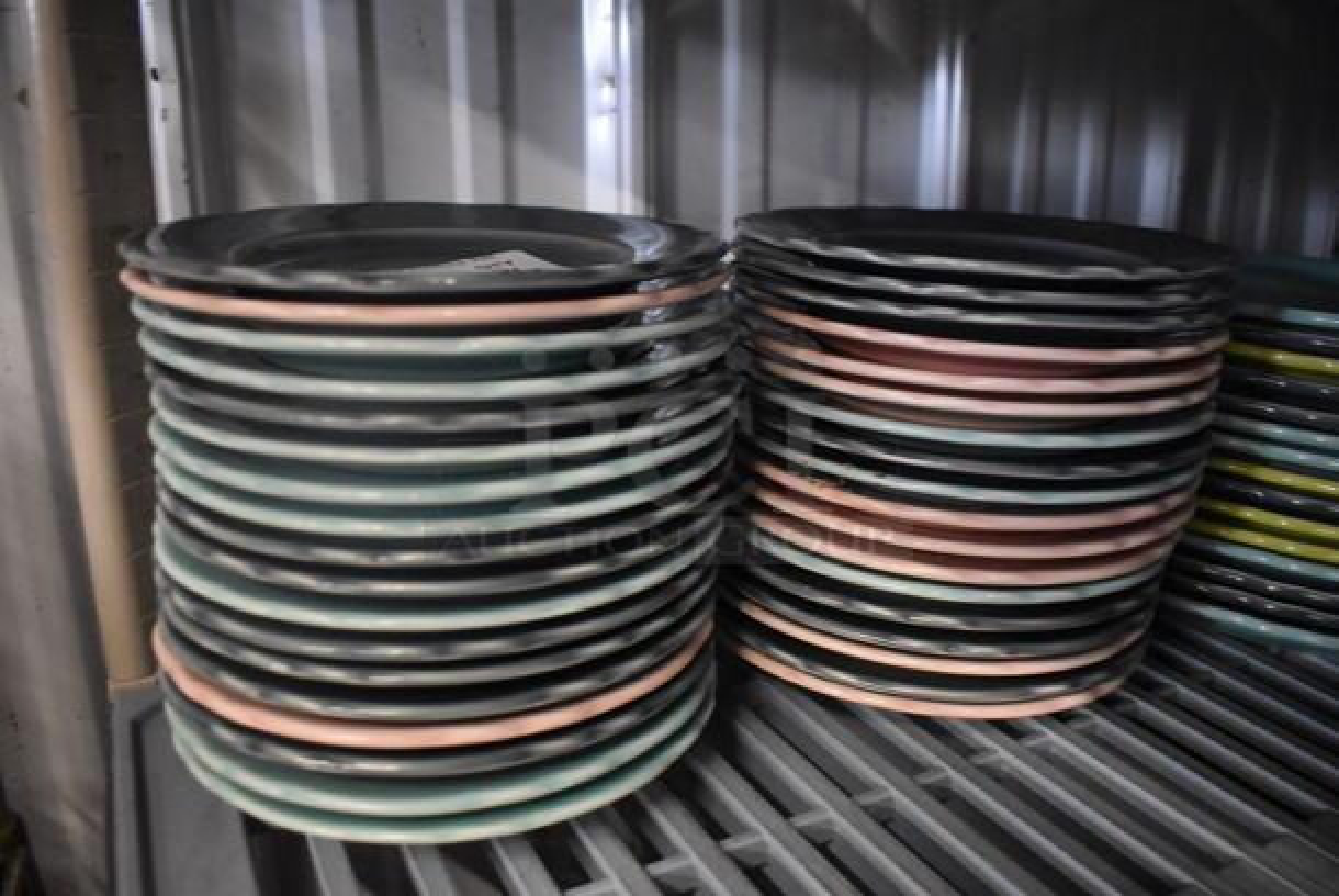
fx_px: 1005
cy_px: 448
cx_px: 670
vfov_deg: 48.0
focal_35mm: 27
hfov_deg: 67.3
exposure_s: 1/125
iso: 6400
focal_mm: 18
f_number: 3.5
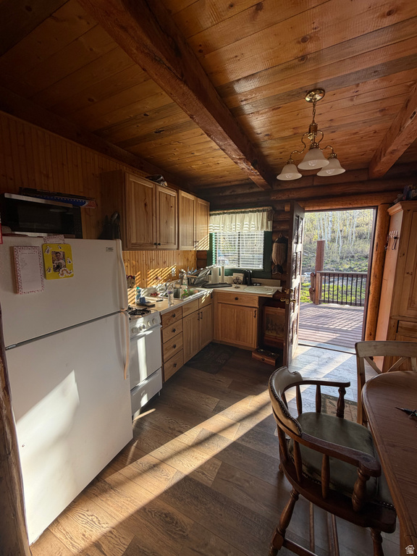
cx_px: 208
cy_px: 278
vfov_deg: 102.1
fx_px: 225
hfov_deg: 85.7
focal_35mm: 14
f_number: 2.2
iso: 64
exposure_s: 1/121
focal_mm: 2.22
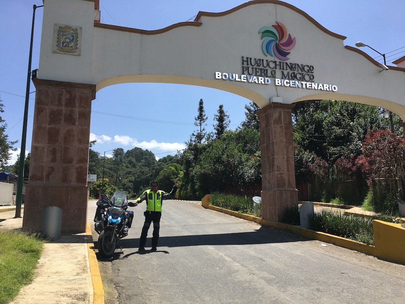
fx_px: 339
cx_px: 202
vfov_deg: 48.2
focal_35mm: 29
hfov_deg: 61.7
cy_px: 152
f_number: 2.2
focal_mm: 4.15
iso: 25
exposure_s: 1/1374
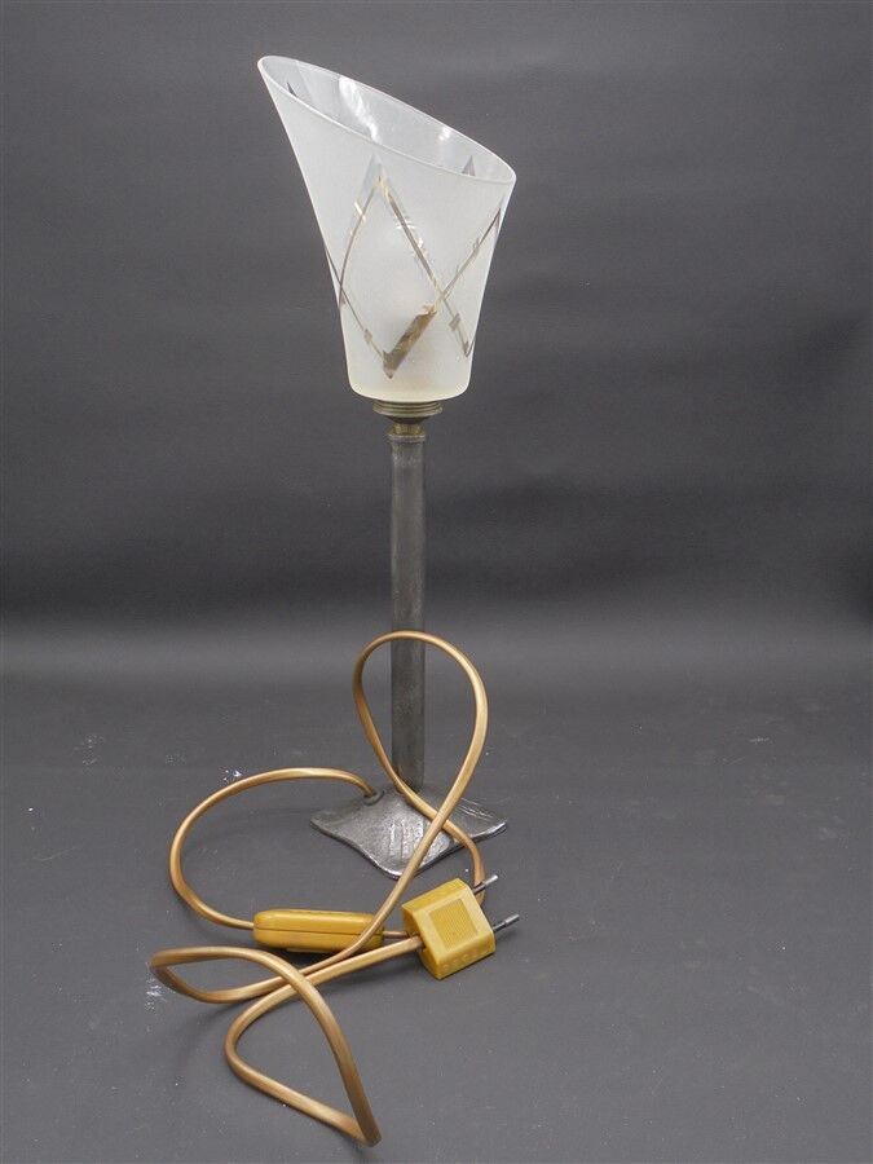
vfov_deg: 49.0
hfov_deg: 37.7
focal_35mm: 38
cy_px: 582
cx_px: 436
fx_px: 1278
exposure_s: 1/40
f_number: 4.2
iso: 100
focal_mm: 6.9
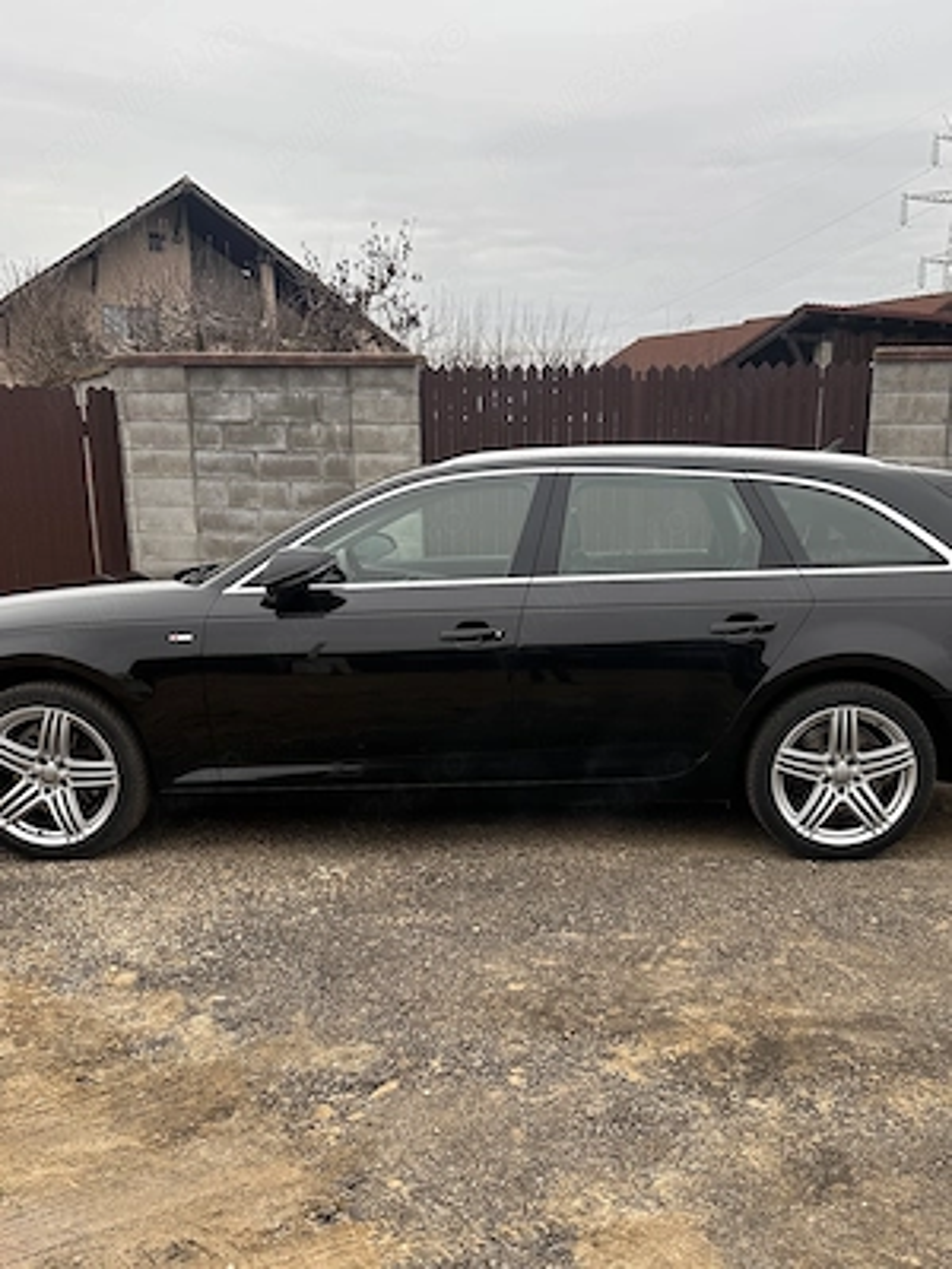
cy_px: 634
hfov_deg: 56.8
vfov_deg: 71.6
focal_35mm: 24
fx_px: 880
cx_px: 476
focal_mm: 6.86
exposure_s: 1/431
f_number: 1.78
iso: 80
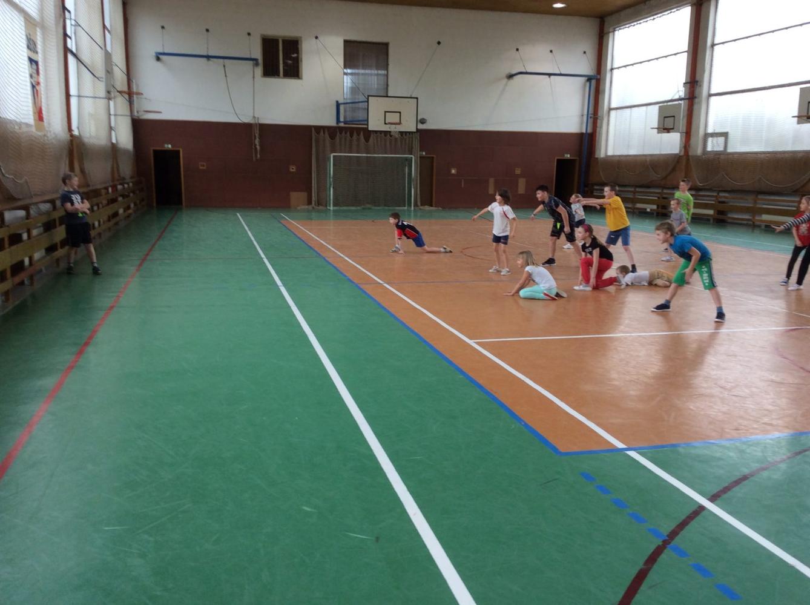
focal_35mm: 32
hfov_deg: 56.9
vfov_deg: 44.0
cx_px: 405
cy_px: 302
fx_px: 748
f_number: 2.4
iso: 40
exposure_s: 1/25
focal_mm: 3.3
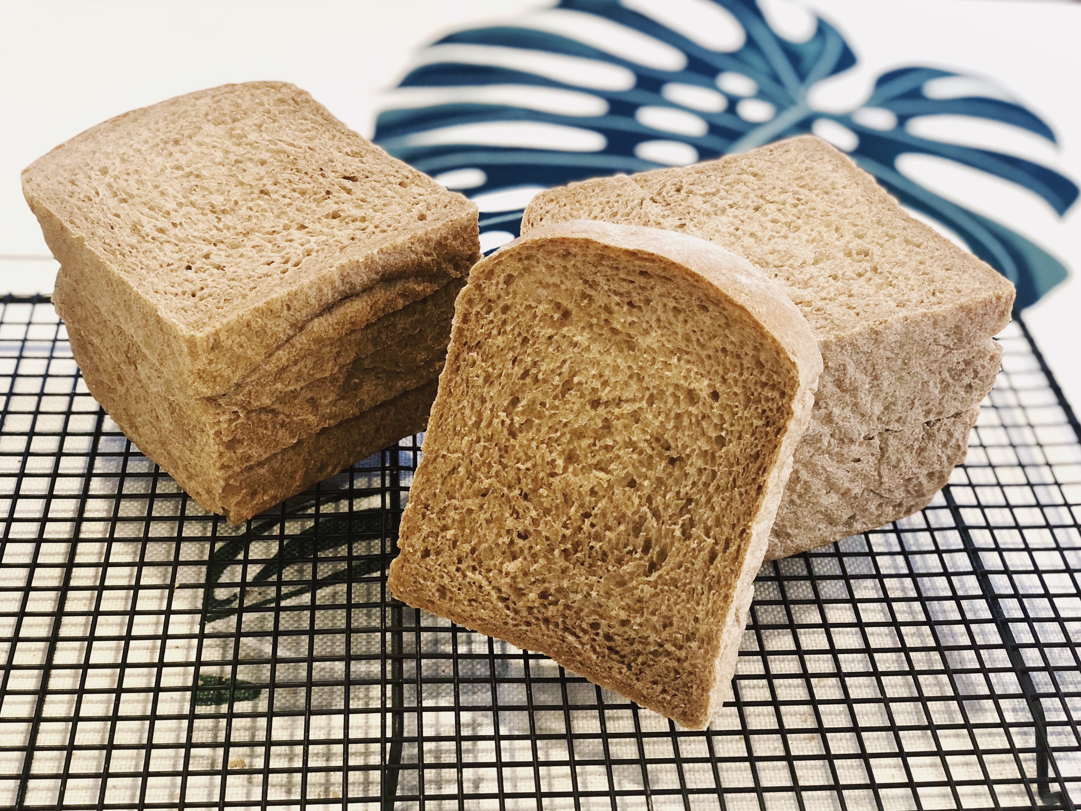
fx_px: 1624
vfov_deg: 28.0
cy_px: 406
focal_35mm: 52
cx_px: 540
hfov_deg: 36.8
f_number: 2.4
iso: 160
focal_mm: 6
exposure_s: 1/24
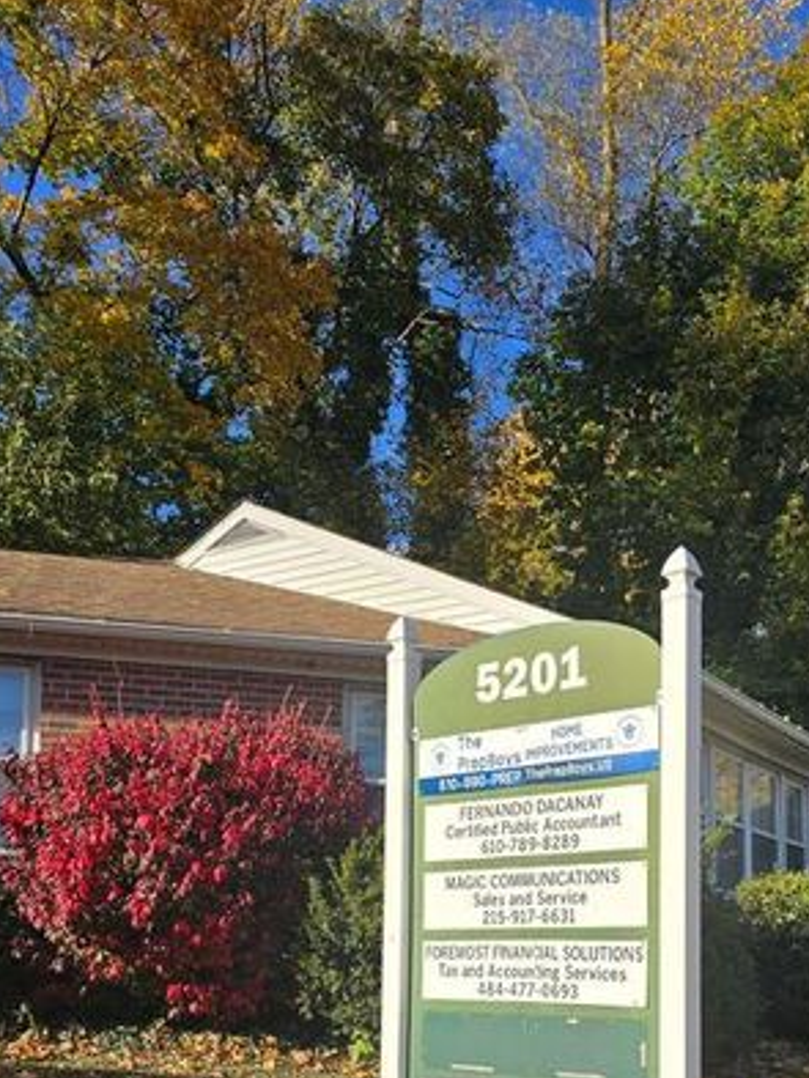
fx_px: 1215
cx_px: 502
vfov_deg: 45.6
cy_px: 852
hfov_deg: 36.6
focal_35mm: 39
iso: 12
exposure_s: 1/1024
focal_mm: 6.3
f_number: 1.7
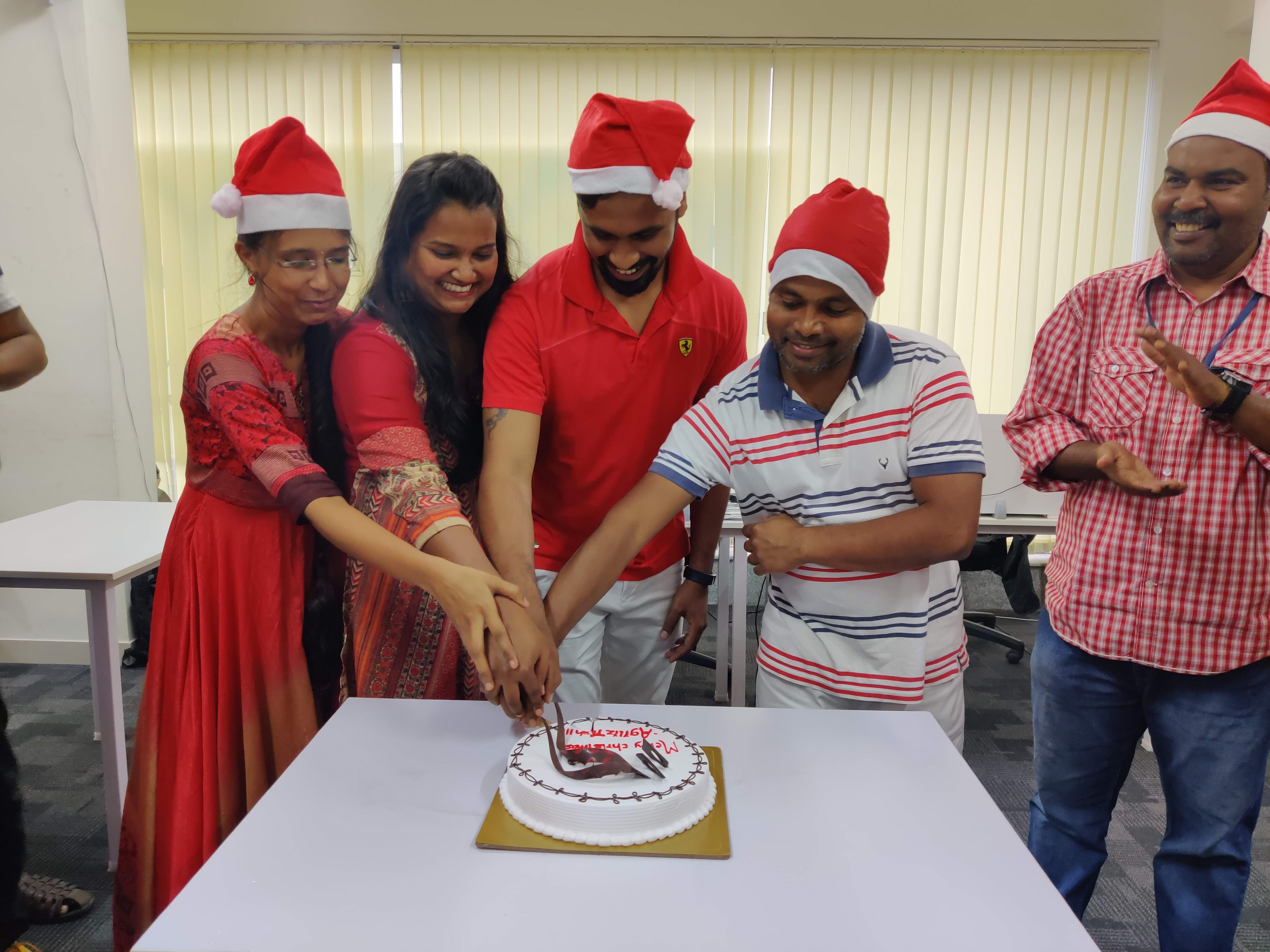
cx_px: 635
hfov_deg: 65.3
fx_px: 991
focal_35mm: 27
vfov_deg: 51.4
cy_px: 476
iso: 320
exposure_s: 1/33
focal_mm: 4.75
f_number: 1.75
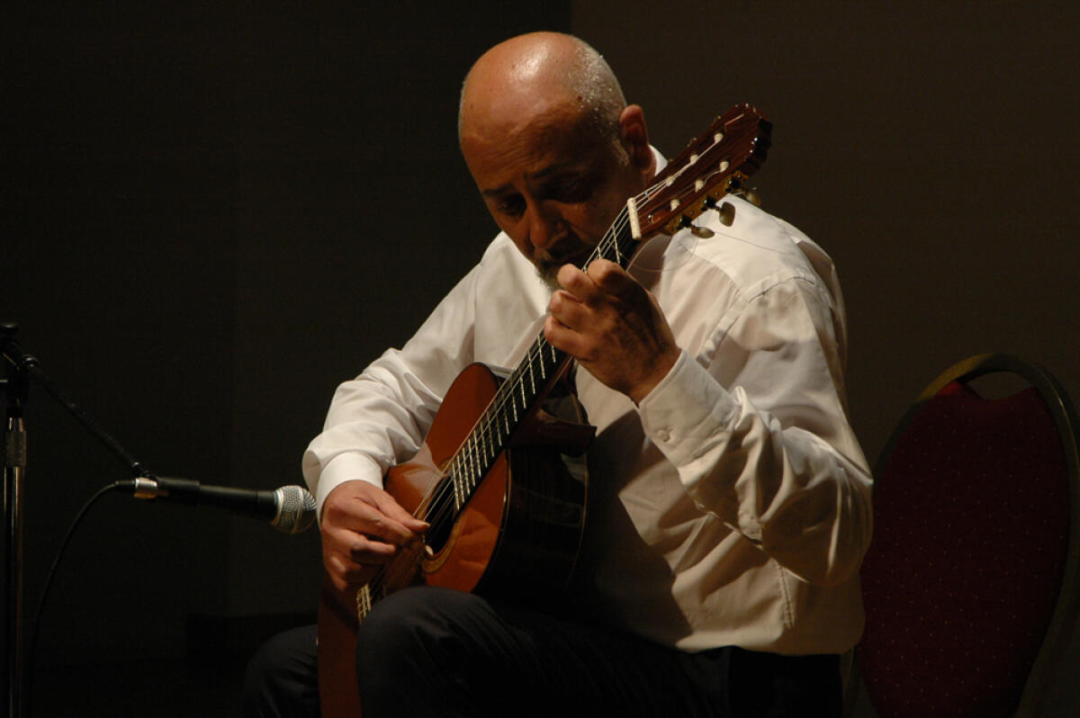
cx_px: 540
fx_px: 4271
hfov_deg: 14.4
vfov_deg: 9.6
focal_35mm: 142
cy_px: 359
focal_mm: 95
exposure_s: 1/50
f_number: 5.6
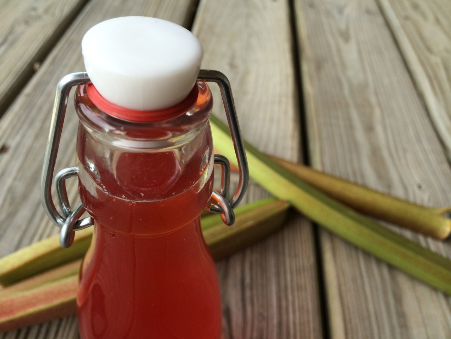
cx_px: 226
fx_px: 391
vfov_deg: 46.8
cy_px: 170
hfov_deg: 60.0
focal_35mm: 30
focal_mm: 4.12
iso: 32
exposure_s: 1/507
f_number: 2.2
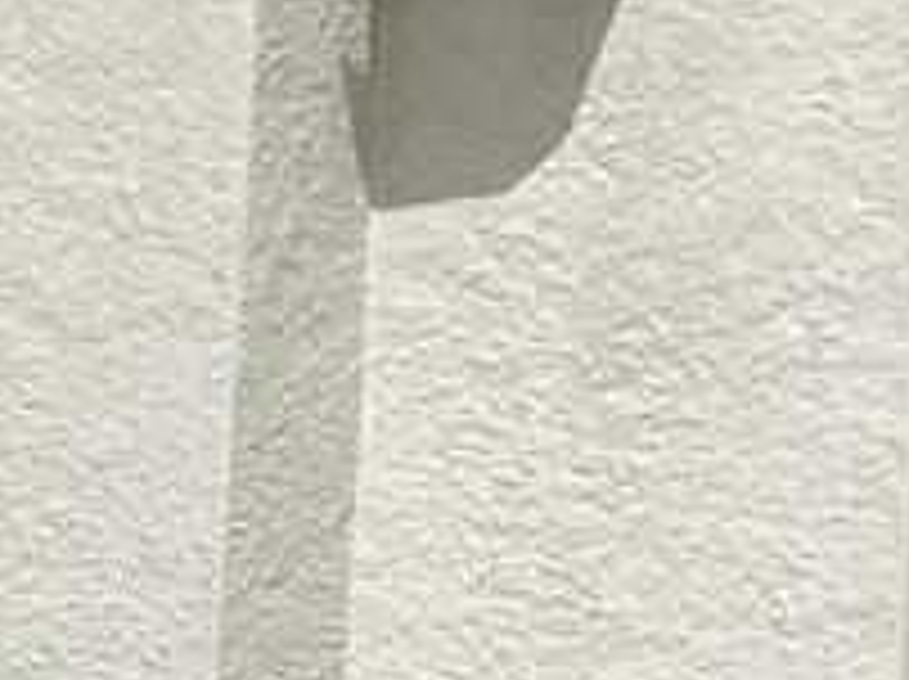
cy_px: 1459
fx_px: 6452
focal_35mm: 246
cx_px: -1516
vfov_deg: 5.9
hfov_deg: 7.4
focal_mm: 3.3
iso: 25
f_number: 2.4
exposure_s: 1/5848
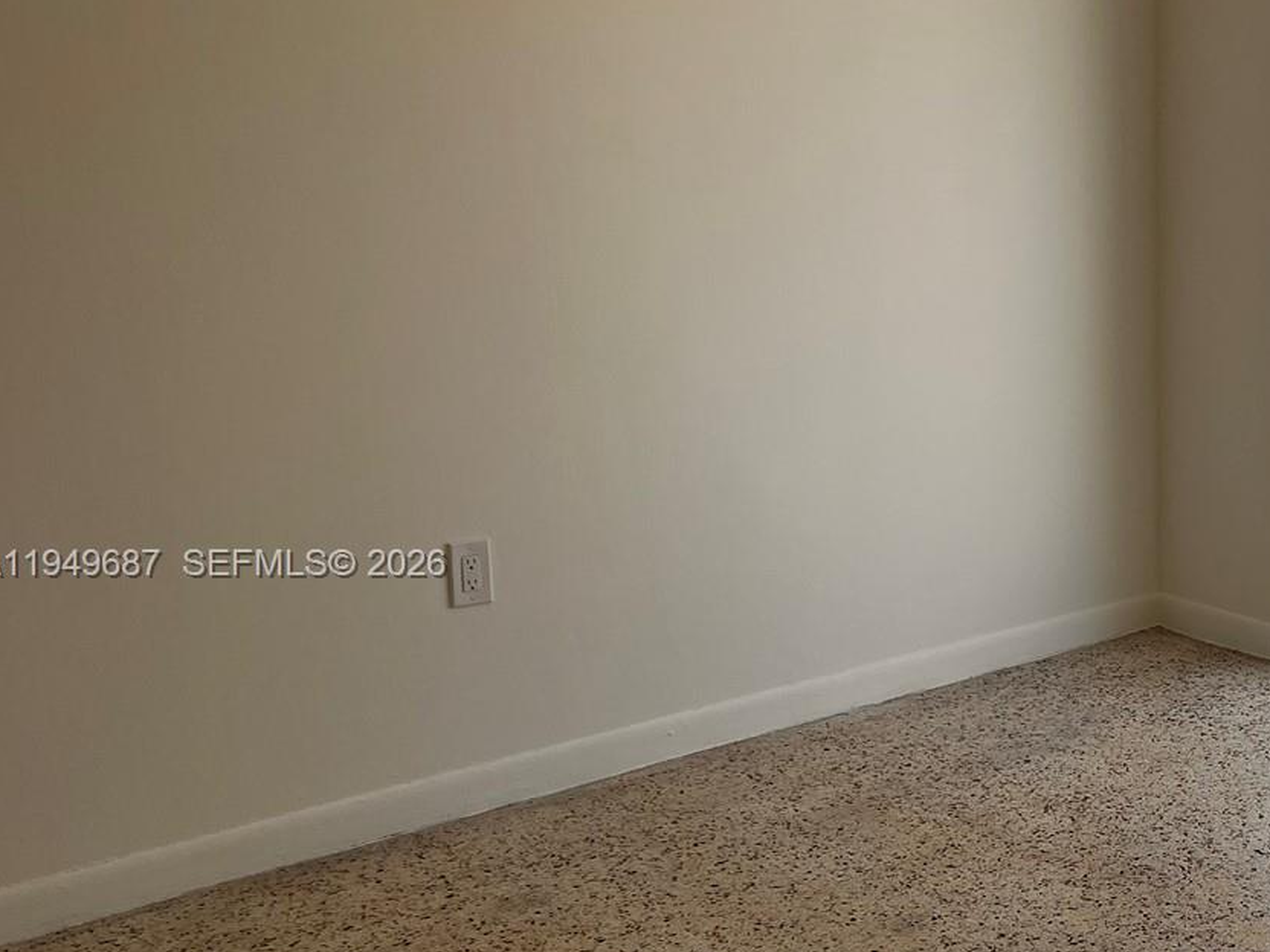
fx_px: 1834
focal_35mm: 50
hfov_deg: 35.4
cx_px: 1192
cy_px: 566
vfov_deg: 29.0
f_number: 1.6
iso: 50
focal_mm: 5.1
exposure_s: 1/852
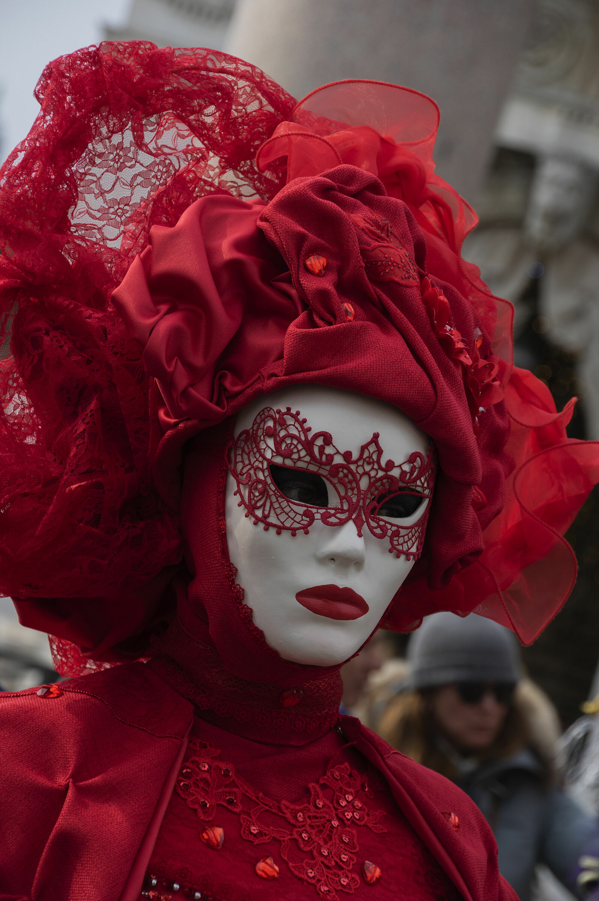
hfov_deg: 8.7
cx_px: 300
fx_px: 3925
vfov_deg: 13.1
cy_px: 450
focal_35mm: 157
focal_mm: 105
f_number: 8
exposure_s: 1/320
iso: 200
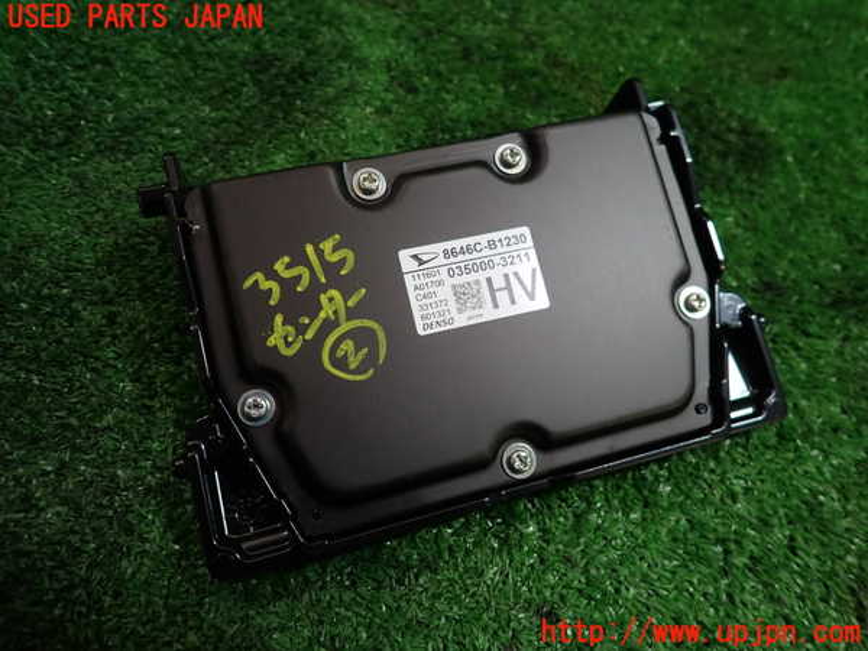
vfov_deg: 54.9
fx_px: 627
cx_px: 434
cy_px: 326
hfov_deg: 69.4
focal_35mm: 25
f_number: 2
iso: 160
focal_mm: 4.5
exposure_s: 1/60
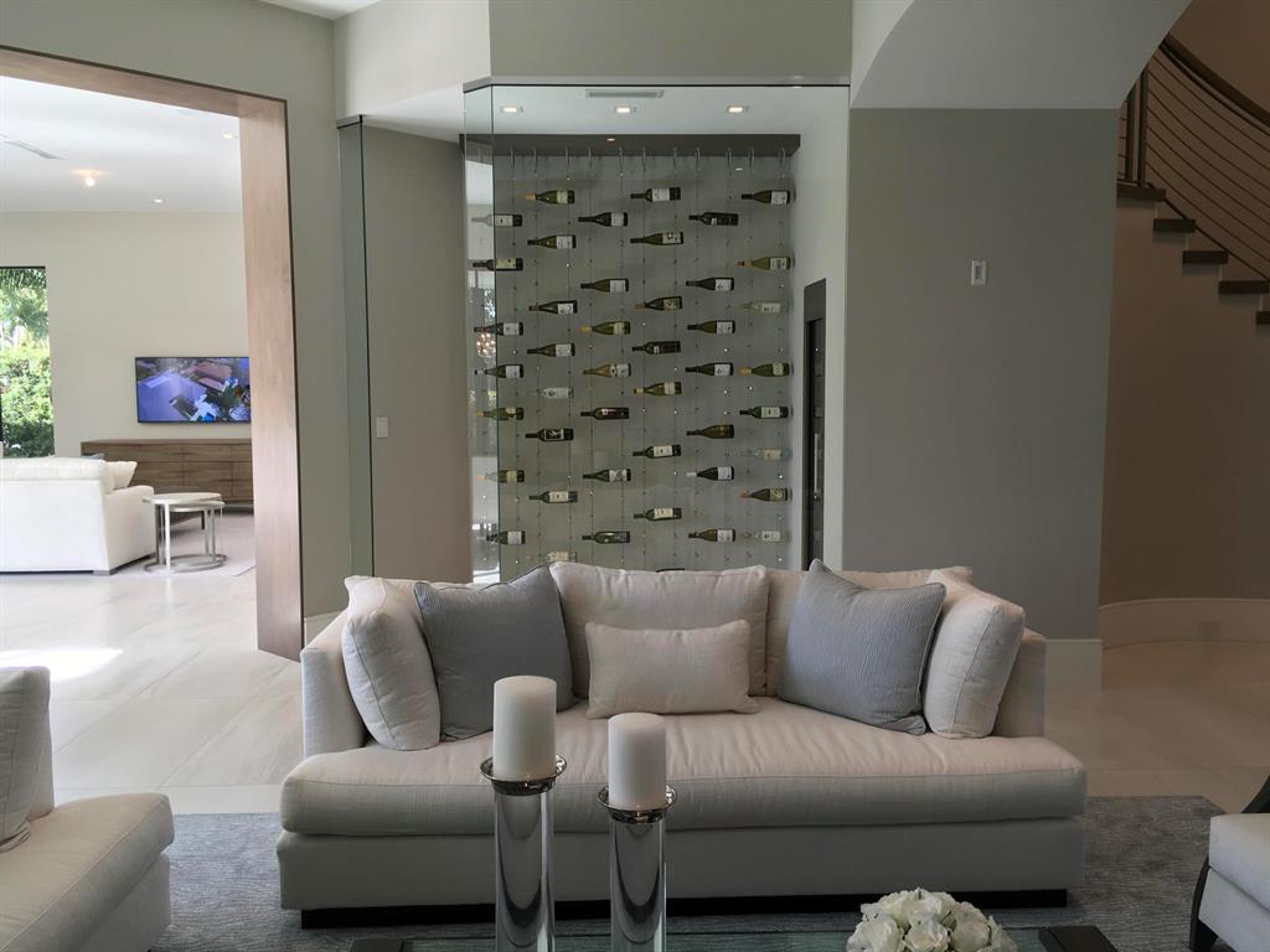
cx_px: 635
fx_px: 1064
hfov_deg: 61.7
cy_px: 476
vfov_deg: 48.2
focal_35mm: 29
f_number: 2.2
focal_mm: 4.15
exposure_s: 1/60
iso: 25
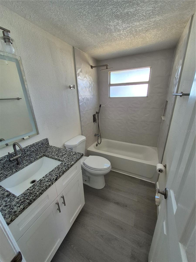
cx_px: 98
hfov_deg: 89.9
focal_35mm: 13
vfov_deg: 106.2
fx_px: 98
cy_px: 131
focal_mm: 1.74
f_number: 2.2
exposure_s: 1/60
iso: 80
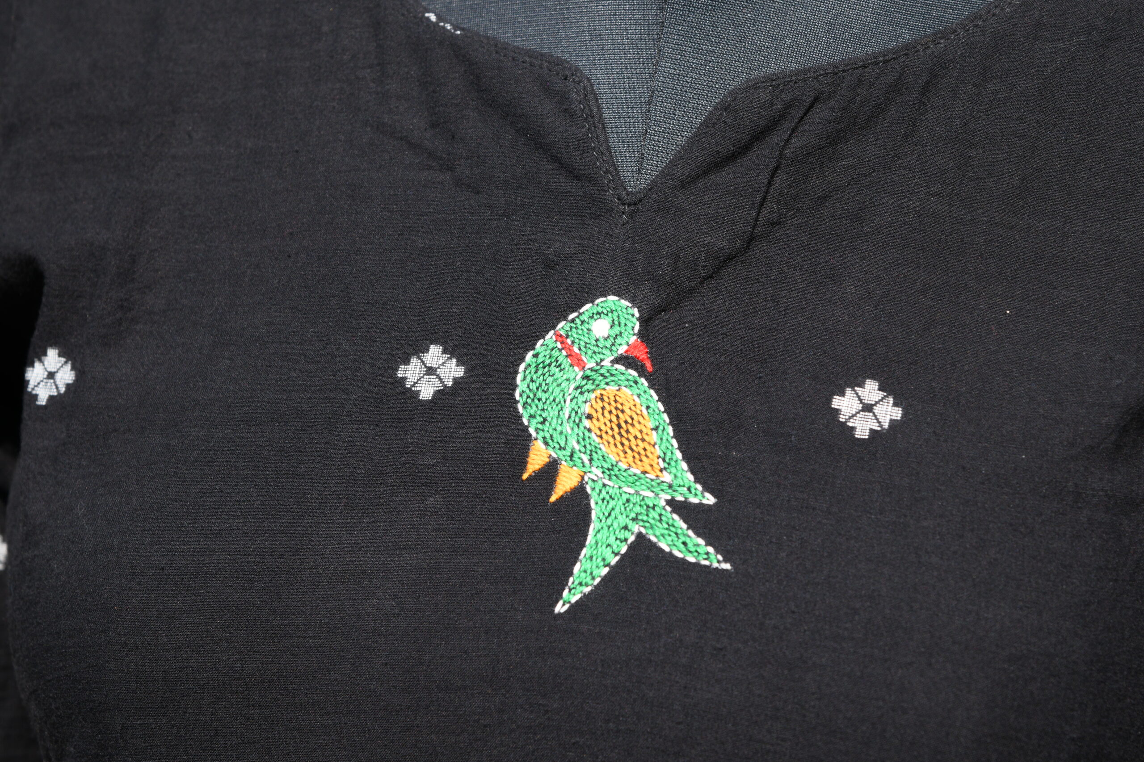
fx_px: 4575
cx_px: 572
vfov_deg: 9.5
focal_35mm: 144
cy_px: 381
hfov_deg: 14.3
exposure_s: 1/320
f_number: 9
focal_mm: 120
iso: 400
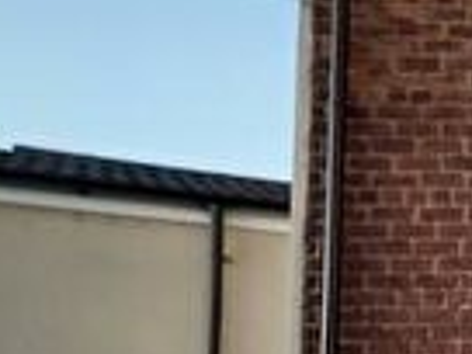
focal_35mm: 72
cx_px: 1093
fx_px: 982
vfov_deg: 17.1
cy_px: 620
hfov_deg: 15.8
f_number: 2.2
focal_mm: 2.22
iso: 1000
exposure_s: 1/33
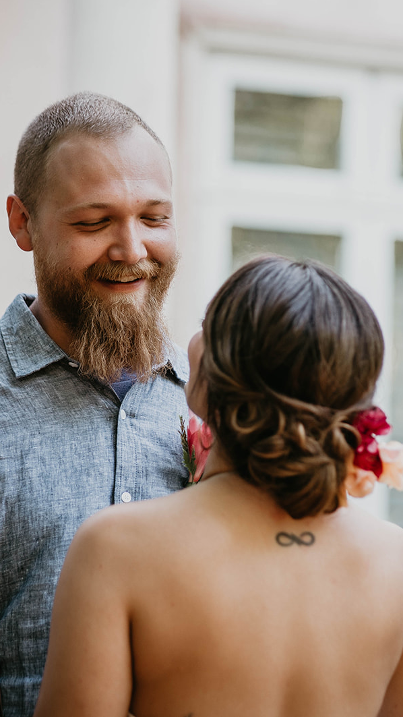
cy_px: 358
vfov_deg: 16.0
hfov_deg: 9.0
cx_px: 245
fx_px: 2545
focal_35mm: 134
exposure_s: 1/320
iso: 320
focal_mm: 85
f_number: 2.2
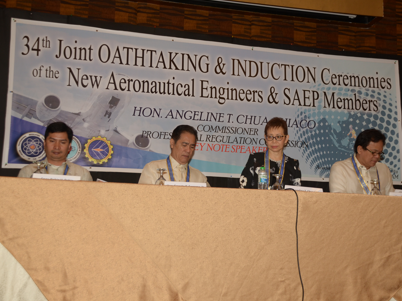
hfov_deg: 37.1
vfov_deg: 28.3
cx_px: 222
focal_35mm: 52
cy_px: 149
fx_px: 599
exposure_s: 1/80
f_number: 4
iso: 400
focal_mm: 31
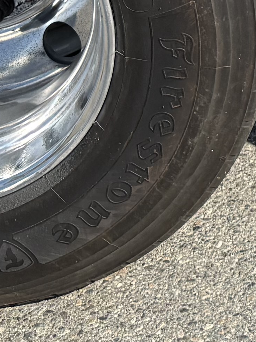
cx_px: 492
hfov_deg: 9.9
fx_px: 1381
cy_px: -204
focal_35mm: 140
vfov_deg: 13.2
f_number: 1.78
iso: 100
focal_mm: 6.76
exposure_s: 1/2703
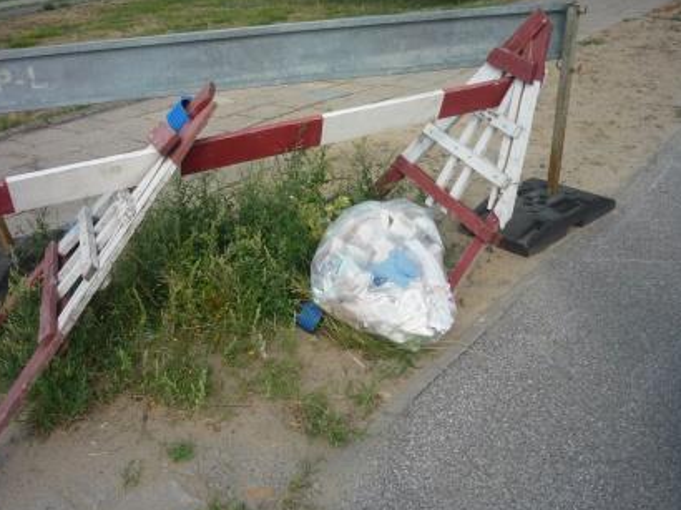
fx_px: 688
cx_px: 327
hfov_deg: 52.6
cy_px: 248
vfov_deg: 40.7
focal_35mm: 35
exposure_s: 1/400
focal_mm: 5.2
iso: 100
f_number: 4.5
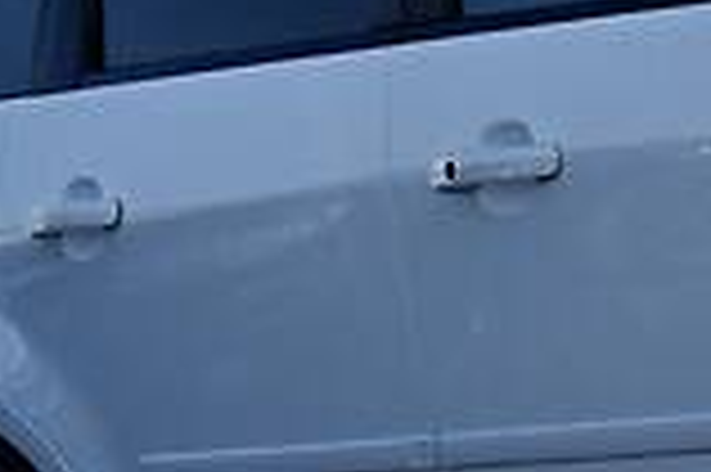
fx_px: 4005
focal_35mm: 203
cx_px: 1472
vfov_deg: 6.7
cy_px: 20
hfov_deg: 9.4
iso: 200
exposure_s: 1/320
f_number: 9
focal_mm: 40
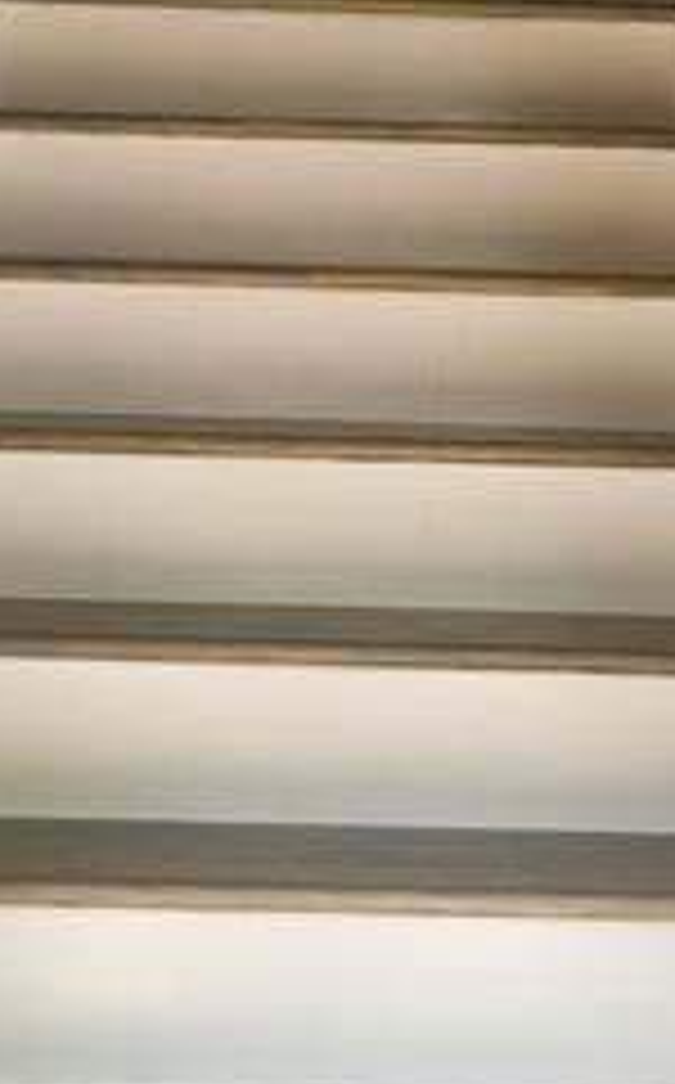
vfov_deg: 23.0
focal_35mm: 88
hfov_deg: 14.8
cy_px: 103
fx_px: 2598
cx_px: 342
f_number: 1.8
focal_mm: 5.4
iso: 40
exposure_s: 1/140
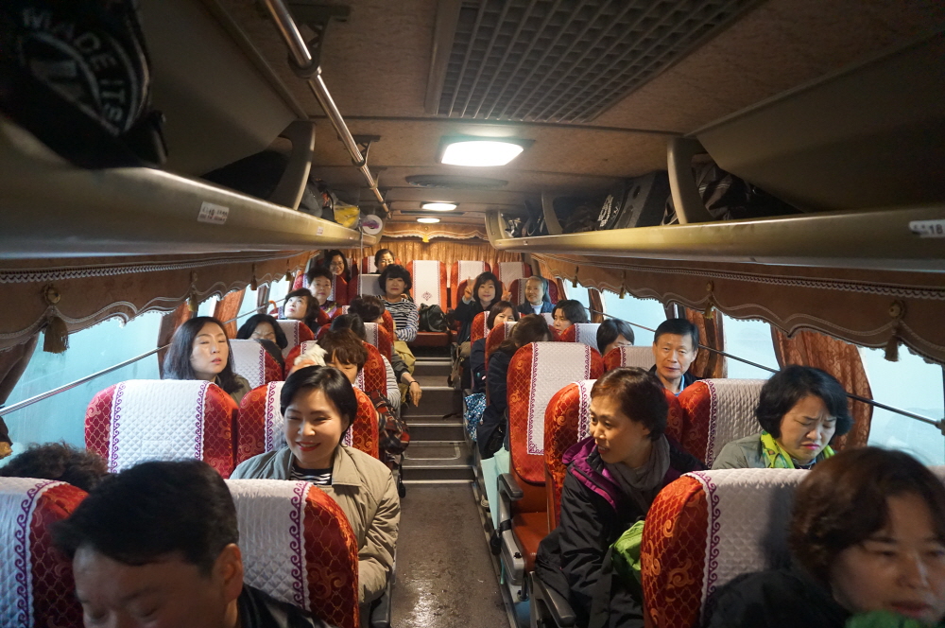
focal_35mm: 24
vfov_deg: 53.0
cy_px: 314
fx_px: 629
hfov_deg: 73.8
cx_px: 472
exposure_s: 1/80
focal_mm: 16
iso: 3200
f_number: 3.5
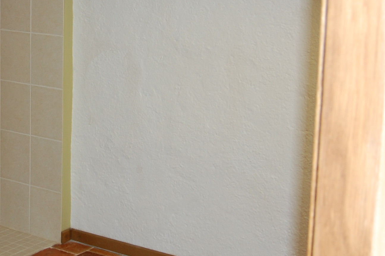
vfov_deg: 16.9
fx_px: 857
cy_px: 53
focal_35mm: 80
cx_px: 29
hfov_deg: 24.5
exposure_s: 1/60
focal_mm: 23
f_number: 5
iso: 400
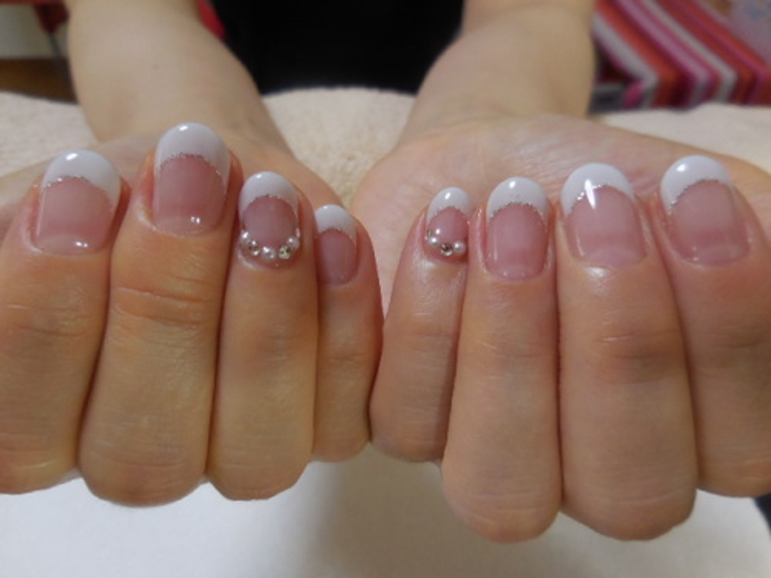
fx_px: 557
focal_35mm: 25
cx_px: 386
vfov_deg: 54.9
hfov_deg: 69.4
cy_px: 289
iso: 140
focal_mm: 4.5
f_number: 3.3
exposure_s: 1/30
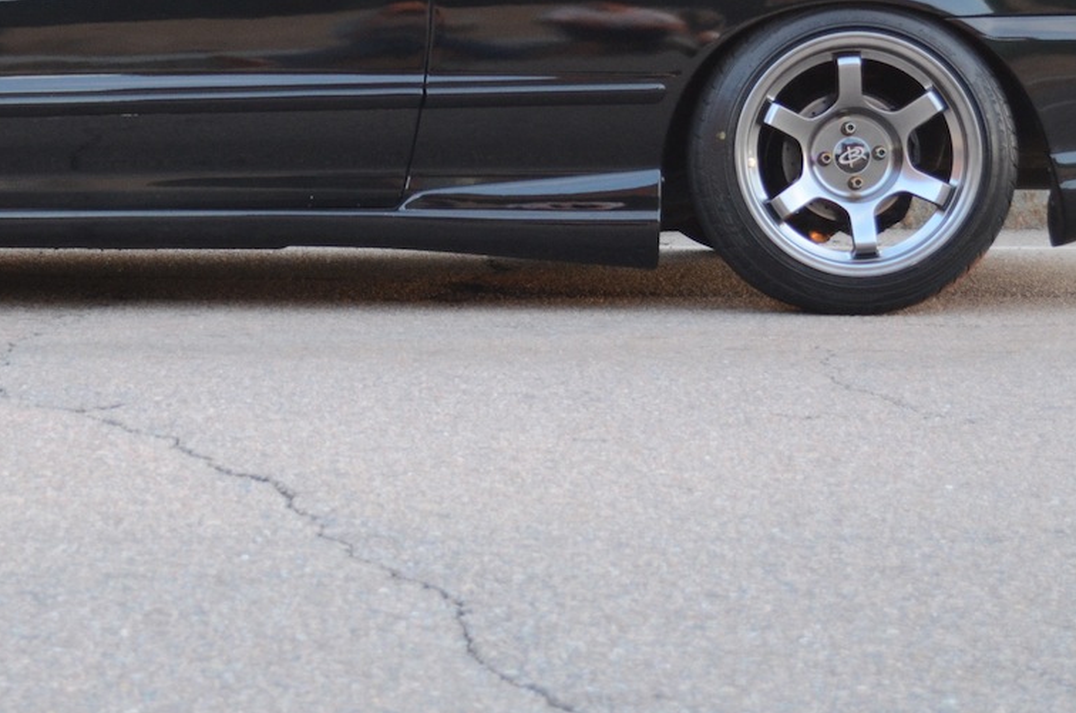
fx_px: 3282
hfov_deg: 18.4
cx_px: 177
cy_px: -9
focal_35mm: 110
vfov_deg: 12.3
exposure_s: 1/60
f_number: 5
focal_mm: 34
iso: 800
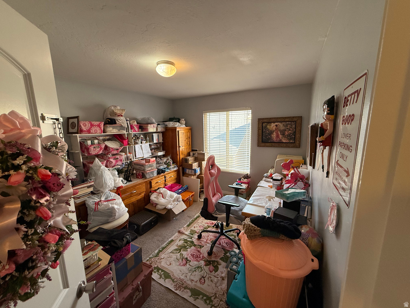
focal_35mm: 14
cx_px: 205
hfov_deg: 102.1
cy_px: 154
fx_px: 166
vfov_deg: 85.7
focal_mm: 2.22
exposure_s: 1/120
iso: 160
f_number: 2.2
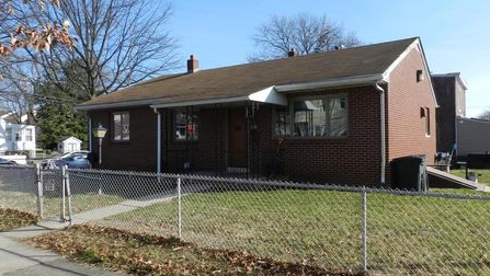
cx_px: 263
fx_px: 364
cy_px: 134
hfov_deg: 67.8
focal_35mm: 28
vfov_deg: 41.6
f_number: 4
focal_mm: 4
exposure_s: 1/800
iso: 160
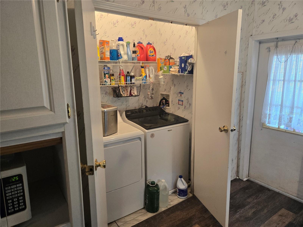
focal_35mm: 23
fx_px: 201
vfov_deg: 58.9
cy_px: 114
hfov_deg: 73.9
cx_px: 152
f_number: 1.8
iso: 320
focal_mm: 5.4
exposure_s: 1/120
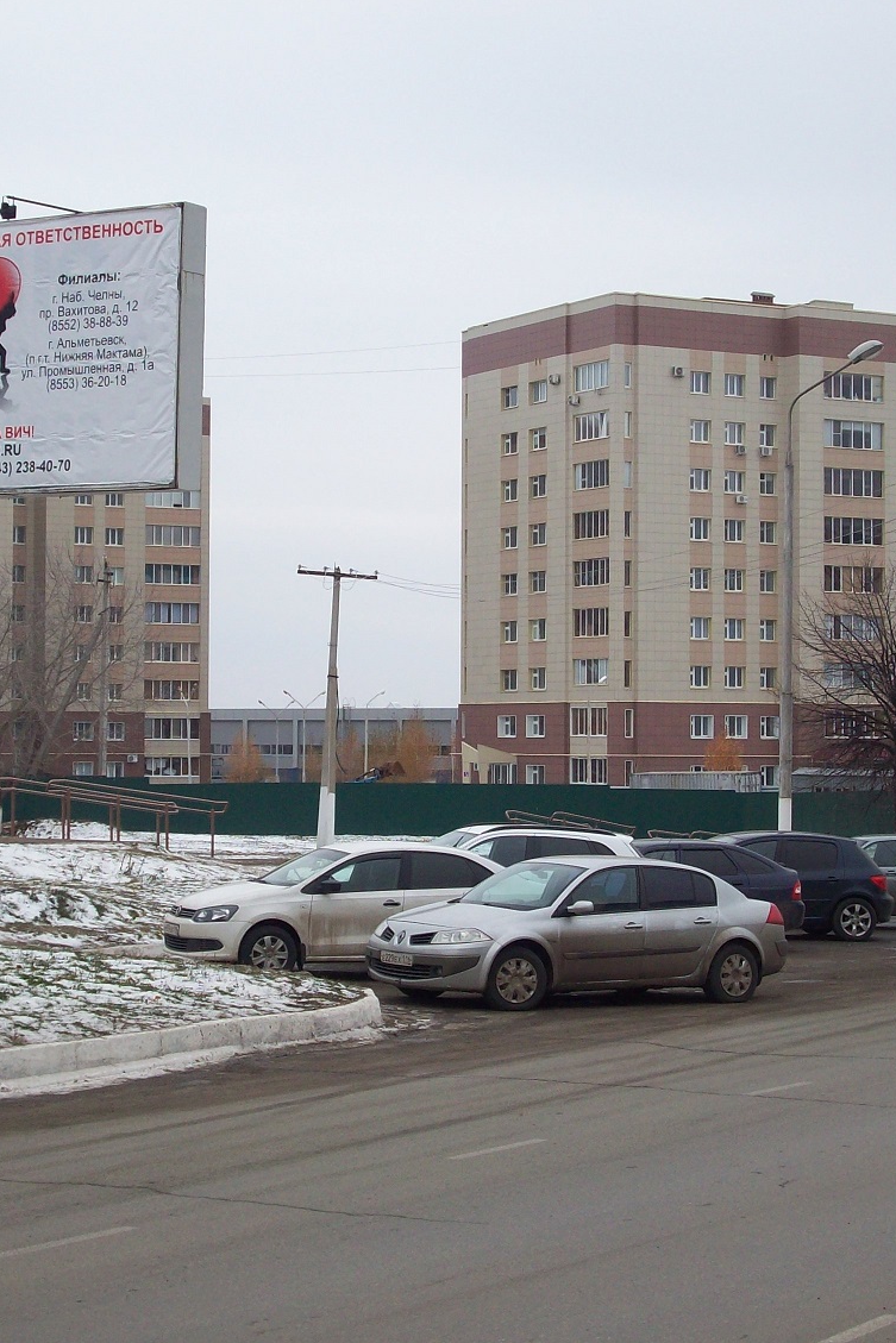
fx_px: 2836
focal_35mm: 76
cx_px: 355
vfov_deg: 26.6
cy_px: 674
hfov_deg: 17.9
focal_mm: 9
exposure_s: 1/211
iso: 80
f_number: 3.4
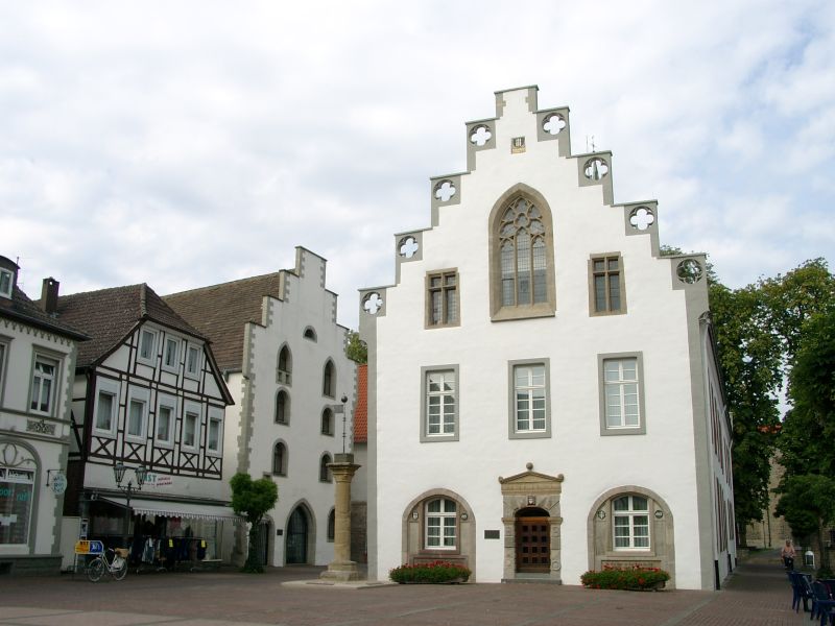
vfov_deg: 41.8
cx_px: 418
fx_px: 820
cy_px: 313
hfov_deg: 54.0
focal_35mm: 34
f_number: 4
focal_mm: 7.13
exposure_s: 1/678
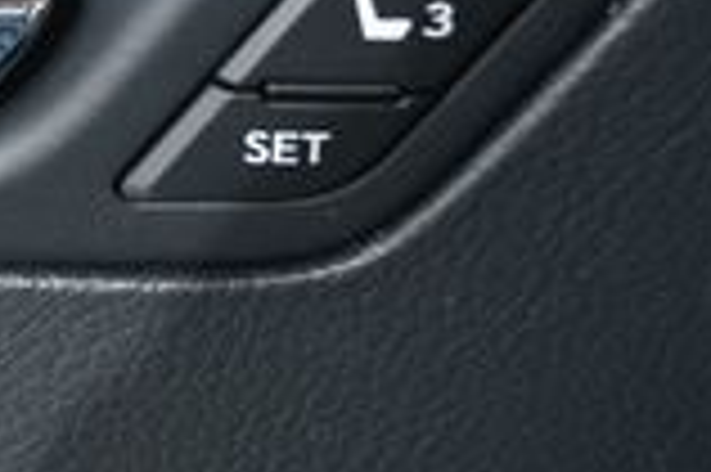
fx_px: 2644
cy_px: 31
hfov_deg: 14.8
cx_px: -126
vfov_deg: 10.2
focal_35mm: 134
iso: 100
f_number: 5
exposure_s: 1/160
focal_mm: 22
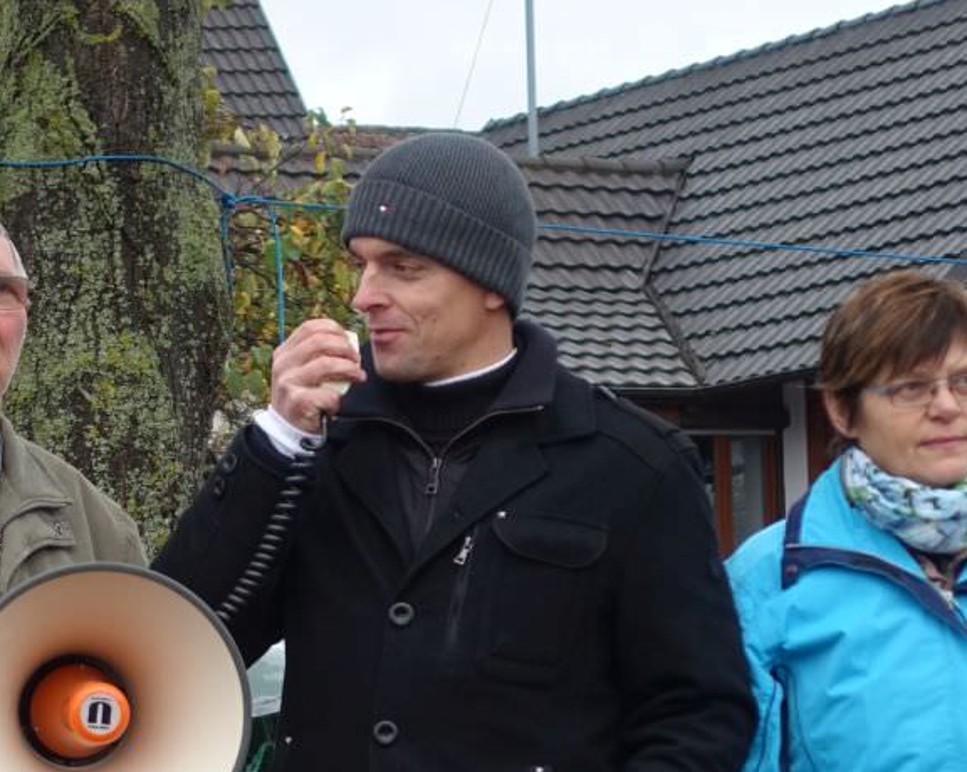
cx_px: 356
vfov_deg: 9.2
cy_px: 733
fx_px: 4776
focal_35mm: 167
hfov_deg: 11.6
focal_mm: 23.34
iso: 125
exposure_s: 1/160
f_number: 2.8
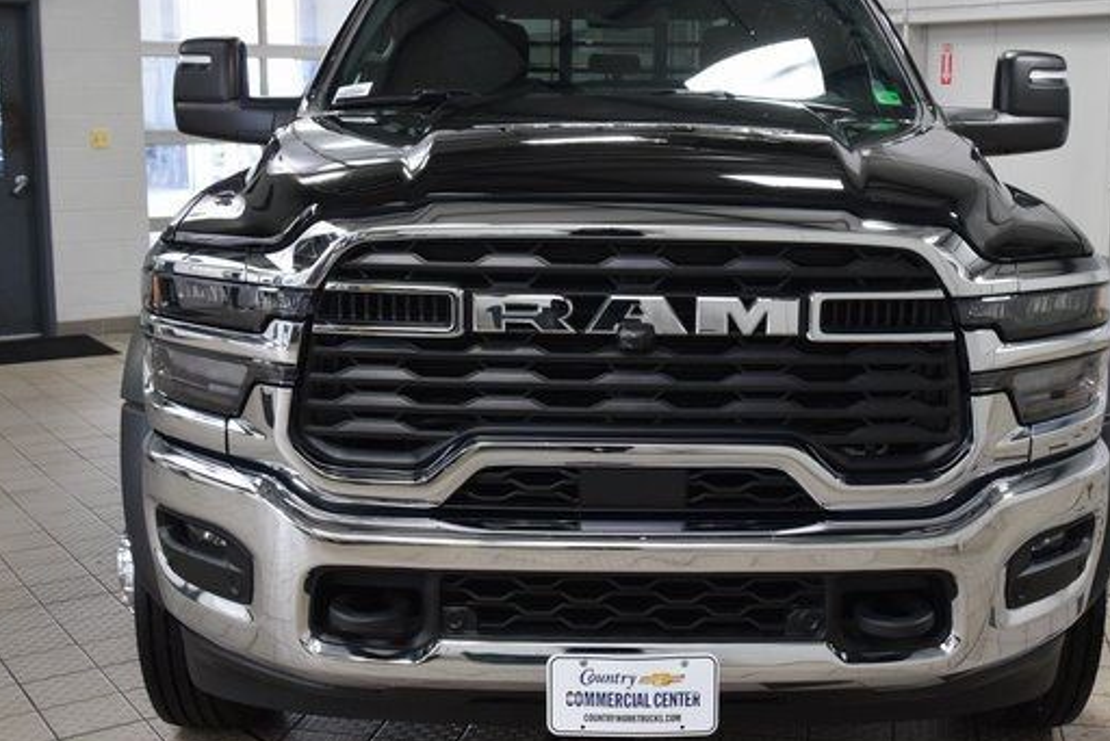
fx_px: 1388
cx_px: 637
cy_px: 367
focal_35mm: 45
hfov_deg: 43.5
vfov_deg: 29.9
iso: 1600
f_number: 7.1
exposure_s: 1/60
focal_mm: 24
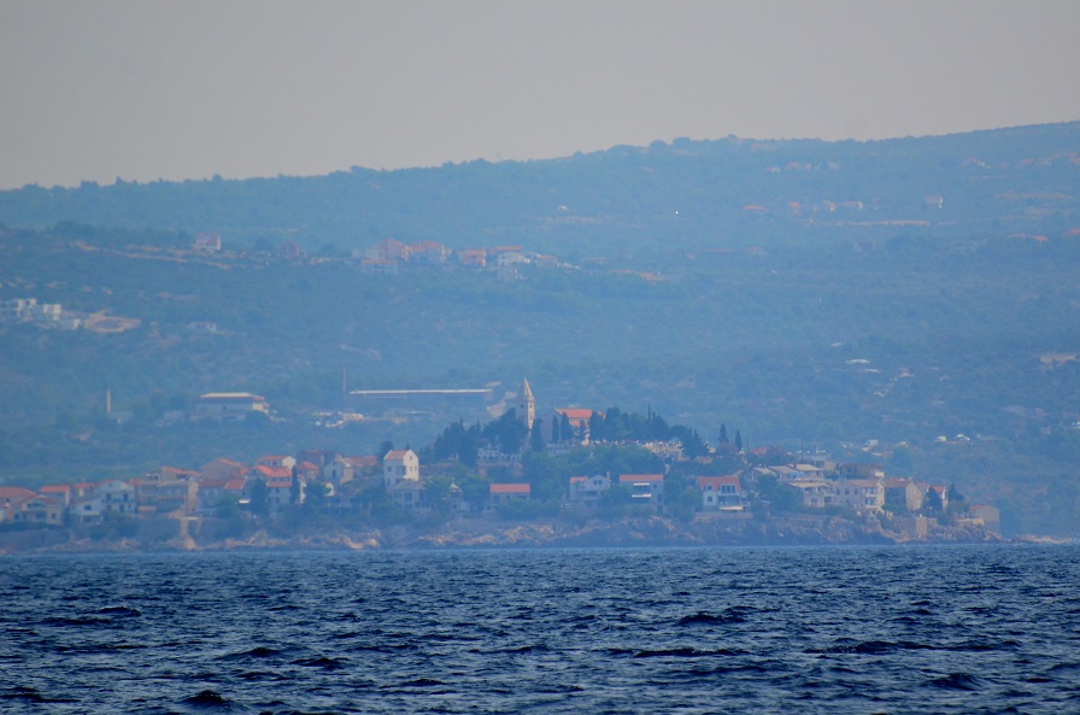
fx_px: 15025
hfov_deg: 4.1
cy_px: 386
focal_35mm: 502
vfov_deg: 2.7
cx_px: 591
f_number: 5.6
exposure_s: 1/2500
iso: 400
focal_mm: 300
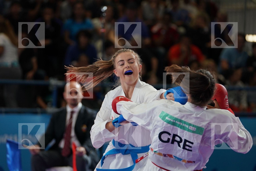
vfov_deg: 5.5
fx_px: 1778
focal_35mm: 250
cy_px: 86
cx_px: 128
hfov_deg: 8.2
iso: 1000
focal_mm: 167
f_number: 2.8
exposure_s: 1/1000
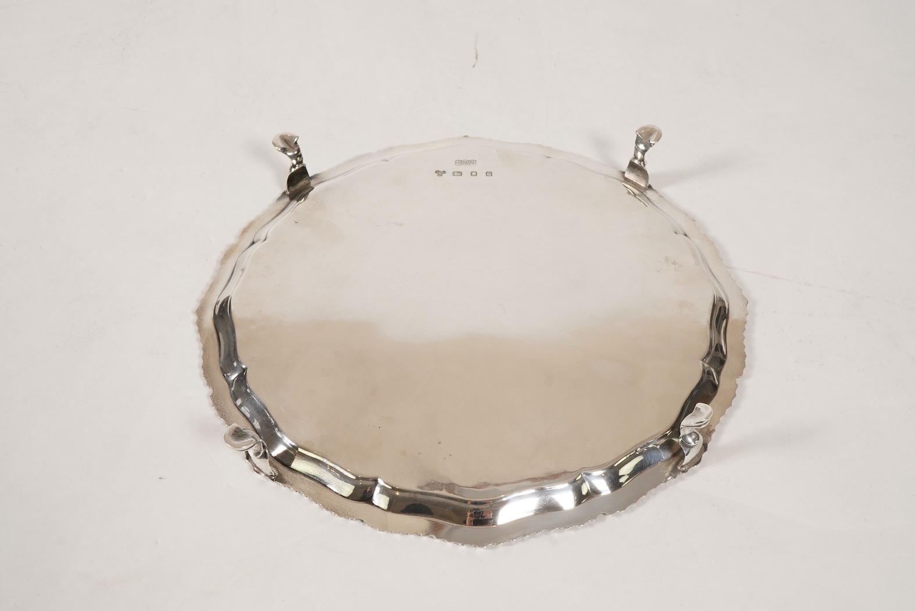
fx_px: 1144
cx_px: 458
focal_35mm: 45
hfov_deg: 43.6
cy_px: 306
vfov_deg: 29.9
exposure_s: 1/125
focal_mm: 30
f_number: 22
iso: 400
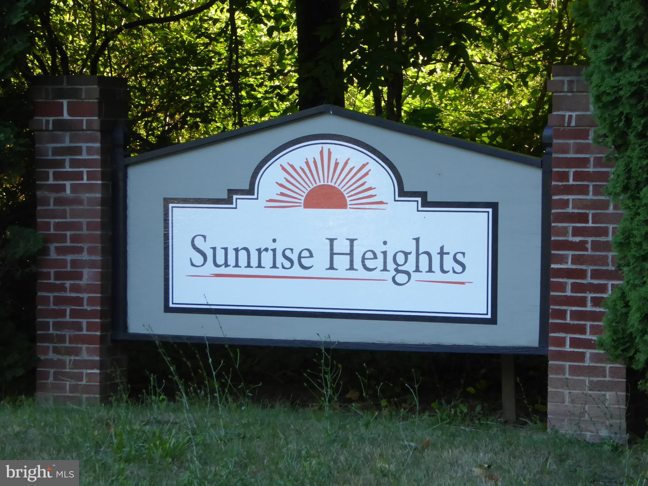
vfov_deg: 11.0
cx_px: 324
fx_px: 2527
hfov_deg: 14.6
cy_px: 243
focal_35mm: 135
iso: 250
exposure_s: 1/60
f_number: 5.3
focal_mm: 24.2
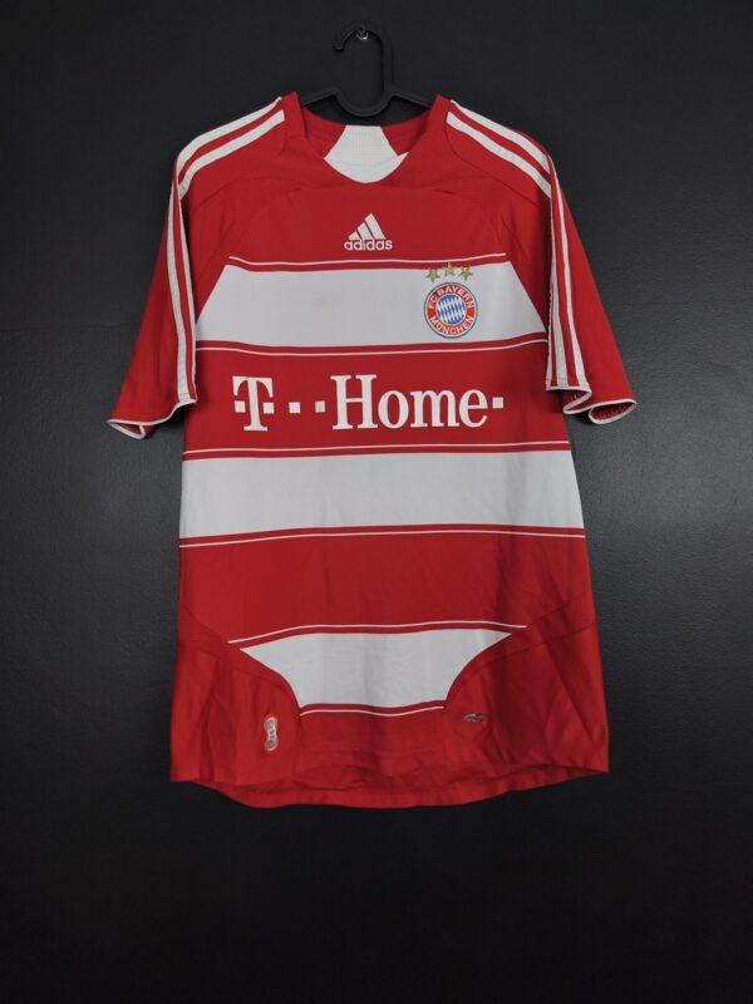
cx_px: 376
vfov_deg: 73.9
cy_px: 502
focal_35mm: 23
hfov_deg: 58.9
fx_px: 667
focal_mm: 6.57
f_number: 1.6
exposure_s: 1/40
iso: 100
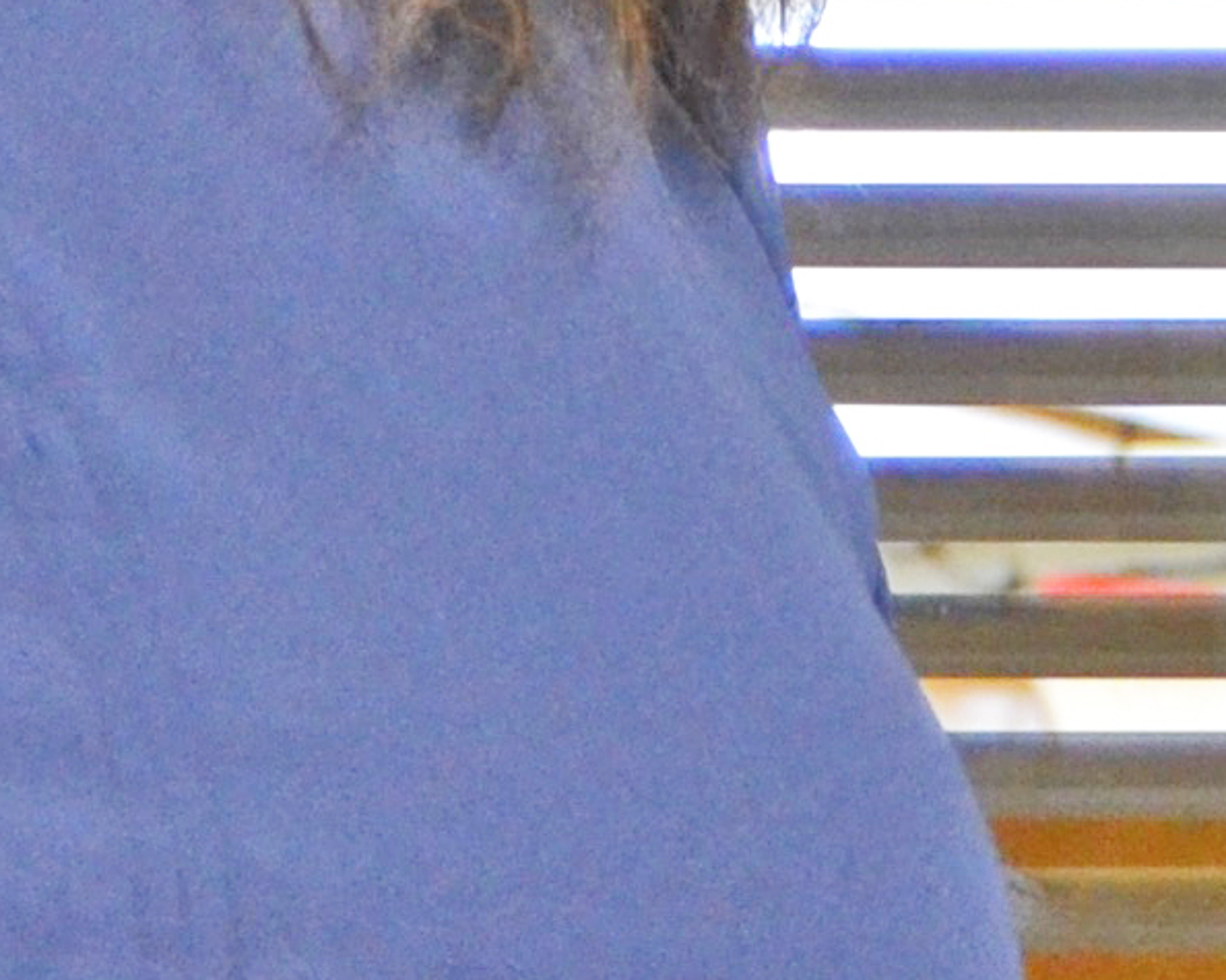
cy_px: -1543
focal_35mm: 306
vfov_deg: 4.9
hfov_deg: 6.3
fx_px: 11101
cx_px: 685
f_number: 4
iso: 800
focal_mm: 28
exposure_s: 1/60
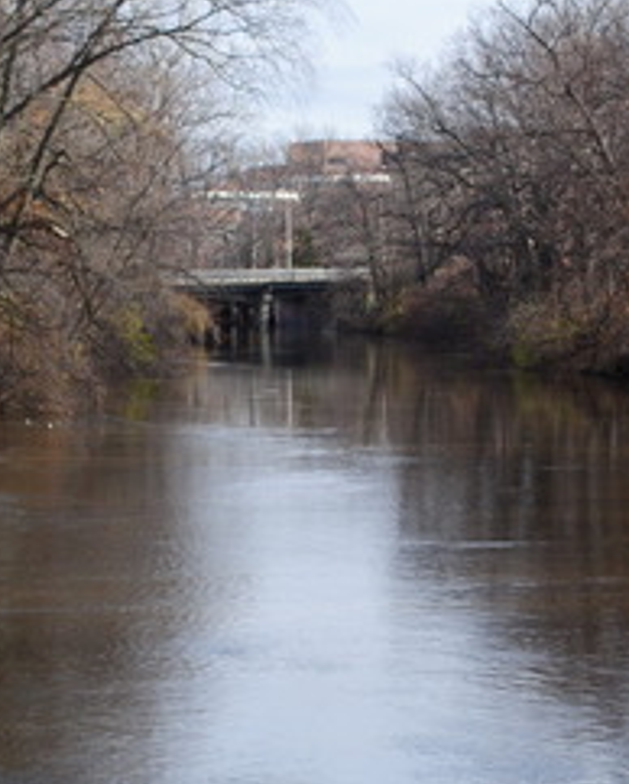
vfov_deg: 14.8
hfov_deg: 11.9
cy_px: 363
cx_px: 311
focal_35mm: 130
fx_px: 3027
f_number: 10
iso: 200
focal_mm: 35
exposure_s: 1/200
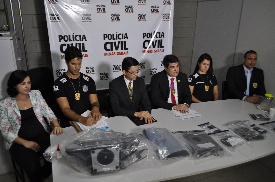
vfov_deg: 43.5
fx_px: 229
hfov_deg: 62.0
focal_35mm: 30
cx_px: 138
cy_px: 91
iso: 500
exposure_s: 1/60
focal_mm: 20
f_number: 4
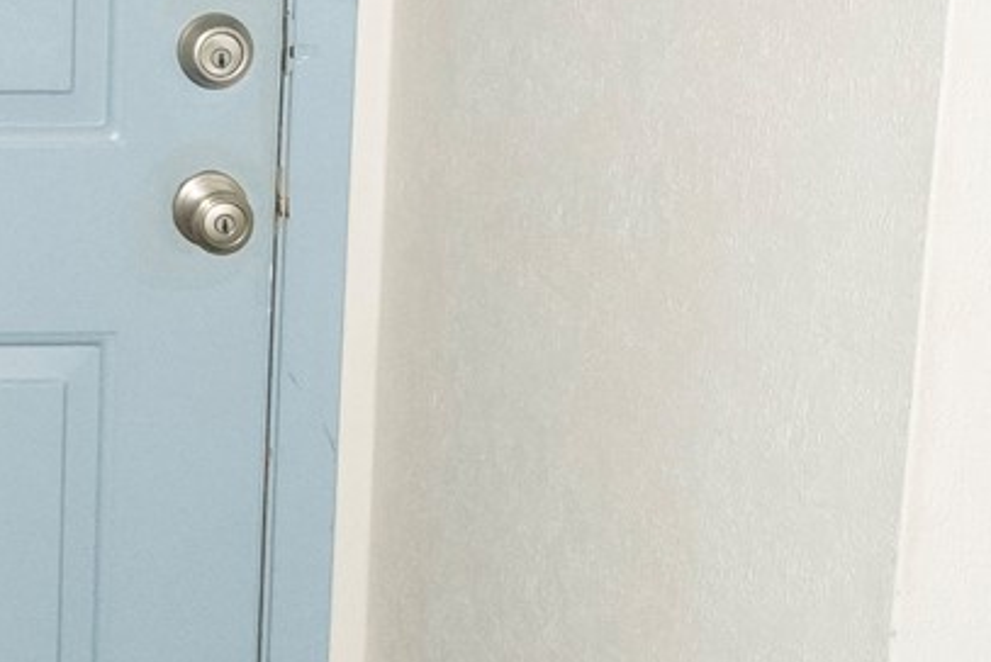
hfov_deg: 23.6
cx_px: -124
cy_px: 88
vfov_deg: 16.9
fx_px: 2204
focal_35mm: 80
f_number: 5.6
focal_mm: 10
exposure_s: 1/160
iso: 3200
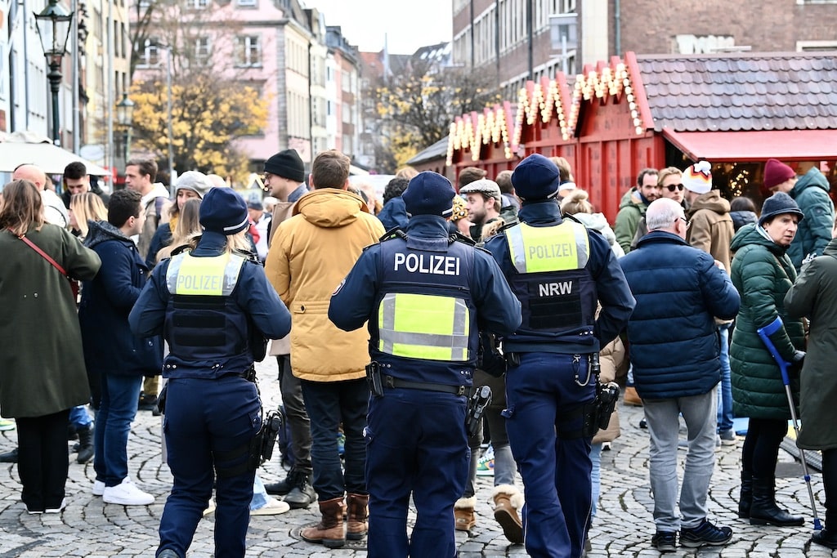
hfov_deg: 27.0
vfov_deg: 18.2
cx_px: 418
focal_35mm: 75
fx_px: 1744
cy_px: 279
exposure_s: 1/250
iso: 1600
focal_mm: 75
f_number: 5.6
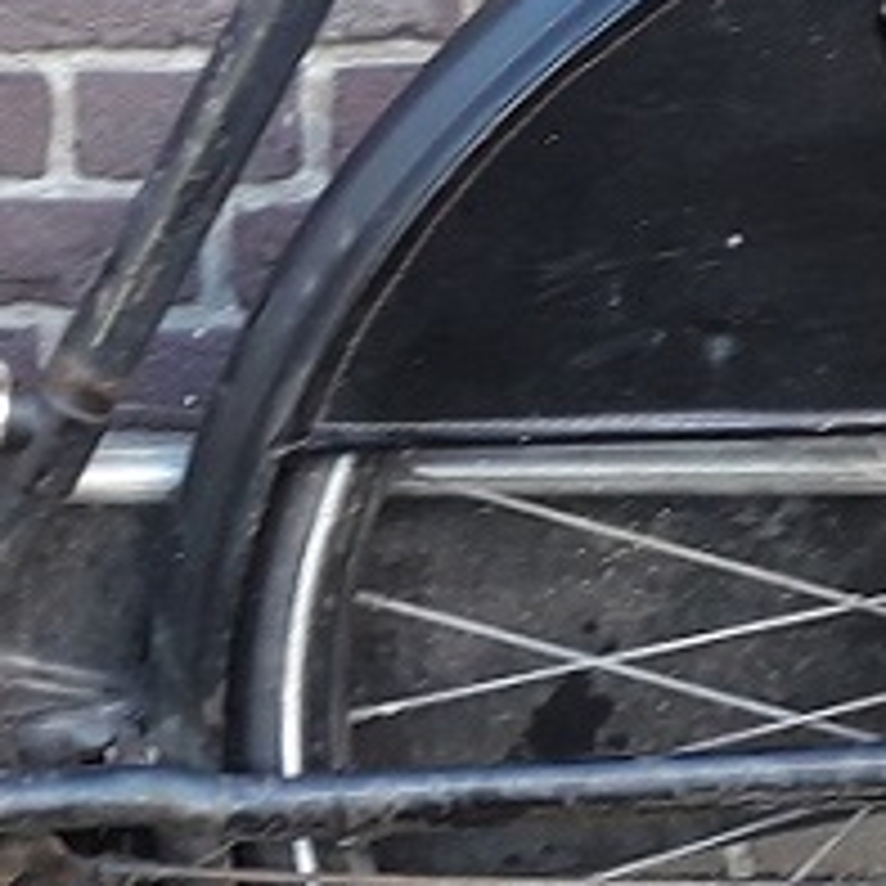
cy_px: 227
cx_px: -81
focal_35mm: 135
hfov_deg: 12.7
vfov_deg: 12.9
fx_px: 3909
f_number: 1.9
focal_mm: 3.6
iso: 40
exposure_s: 1/50
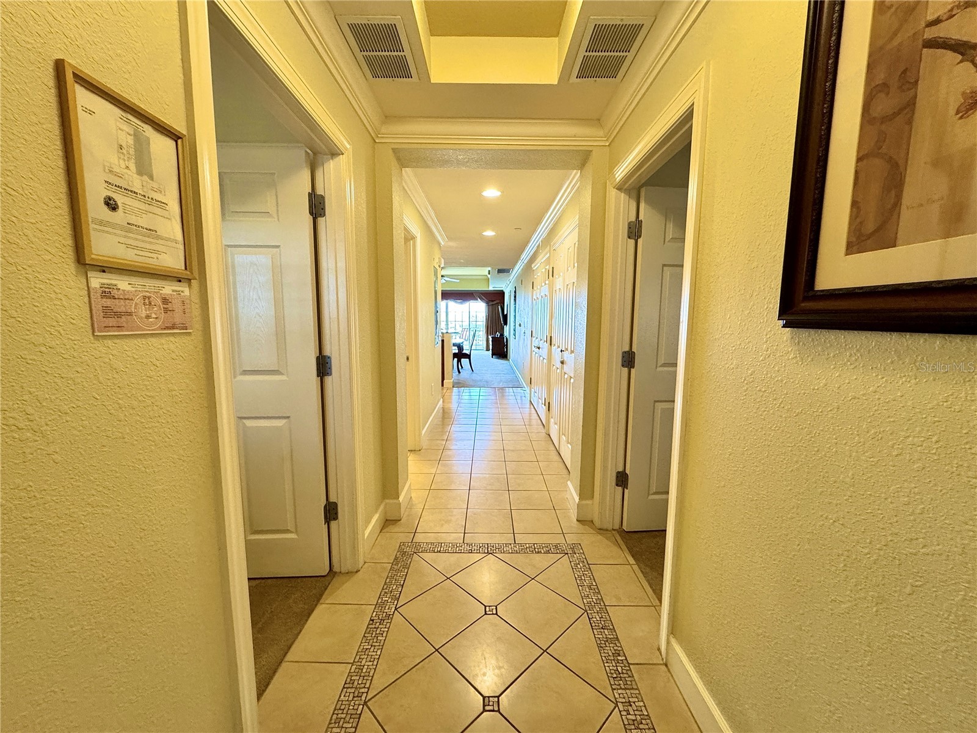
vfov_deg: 85.7
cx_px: 488
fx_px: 395
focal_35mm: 14
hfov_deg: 102.1
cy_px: 366
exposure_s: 1/120
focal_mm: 2.22
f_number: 2.2
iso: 250
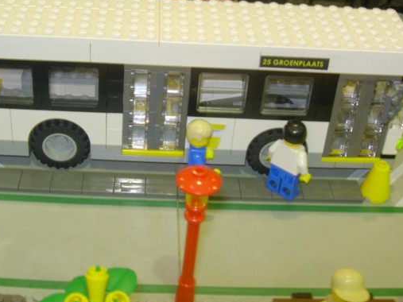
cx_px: 169
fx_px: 698
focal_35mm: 60
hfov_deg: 32.1
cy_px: 69
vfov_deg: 24.1
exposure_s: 1/5.3
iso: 79
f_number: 4.8
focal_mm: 7.8
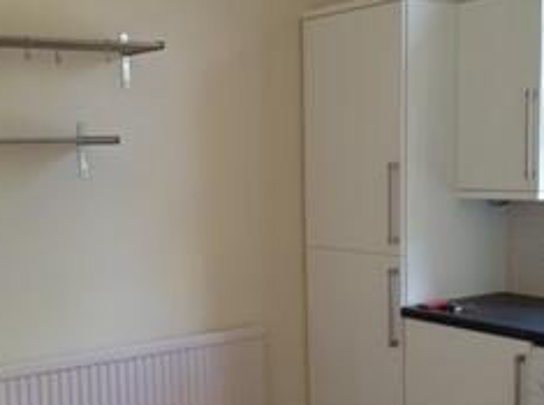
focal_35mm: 63
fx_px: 988
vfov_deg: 23.1
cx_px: 225
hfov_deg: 30.7
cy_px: 272
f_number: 2.4
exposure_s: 1/25
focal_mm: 3.3
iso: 40
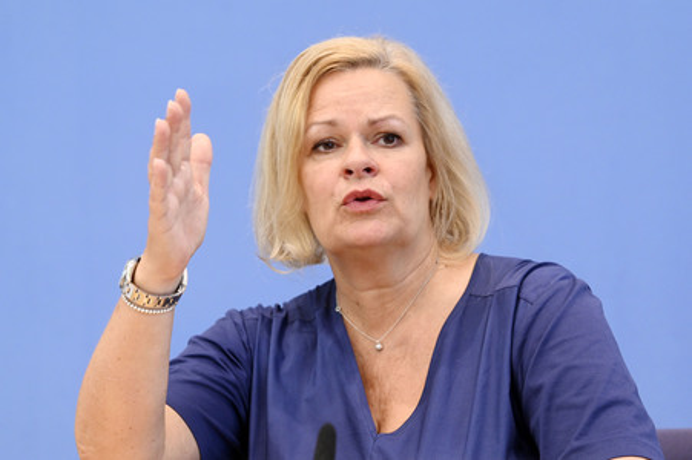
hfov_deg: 15.2
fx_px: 2593
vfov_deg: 10.1
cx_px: 346
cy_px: 230
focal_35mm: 135
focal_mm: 135
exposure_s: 1/400
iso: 4000
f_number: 6.3
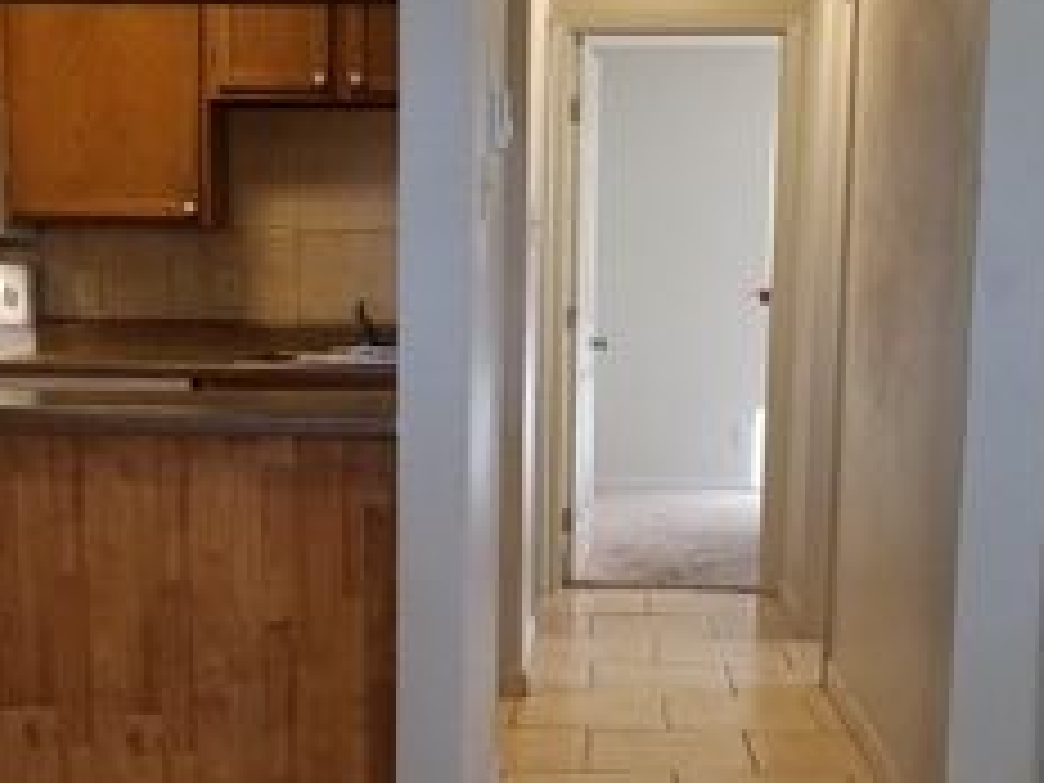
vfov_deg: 25.8
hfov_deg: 34.3
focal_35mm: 56
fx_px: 1689
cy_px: 596
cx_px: 531
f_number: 1.7
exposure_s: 1/40
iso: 100
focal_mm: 4.25
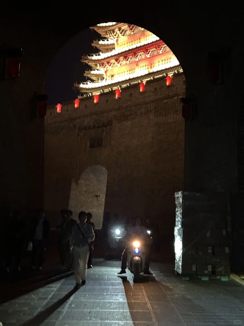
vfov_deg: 39.7
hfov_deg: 30.3
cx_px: 122
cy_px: 163
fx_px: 451
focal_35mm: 48
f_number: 1.78
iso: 1250
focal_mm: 6.86
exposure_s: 1/17
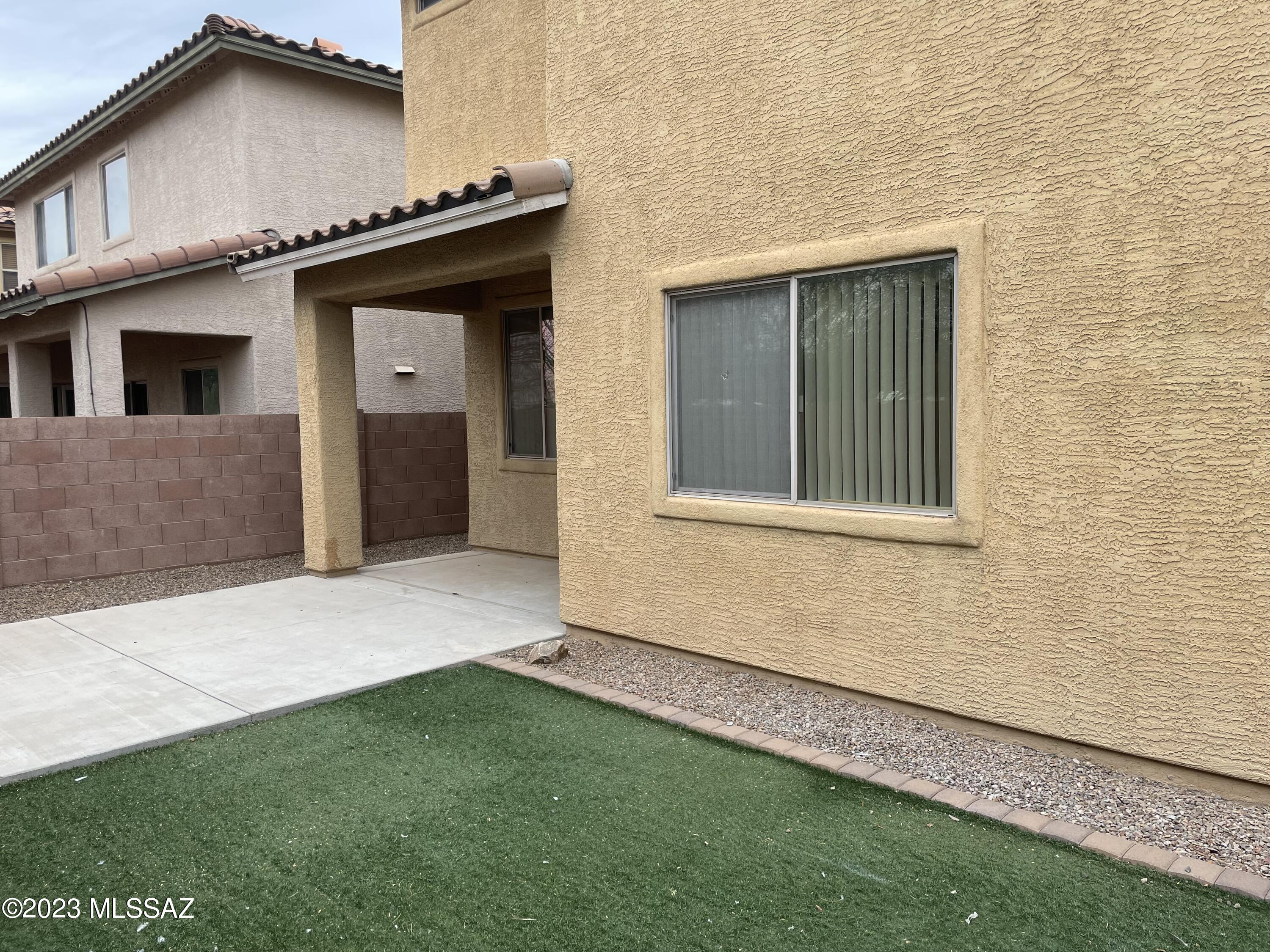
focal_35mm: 26
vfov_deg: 53.1
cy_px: 476
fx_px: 954
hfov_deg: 67.3
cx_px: 635
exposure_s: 1/387
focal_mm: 4.2
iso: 32
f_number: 1.6
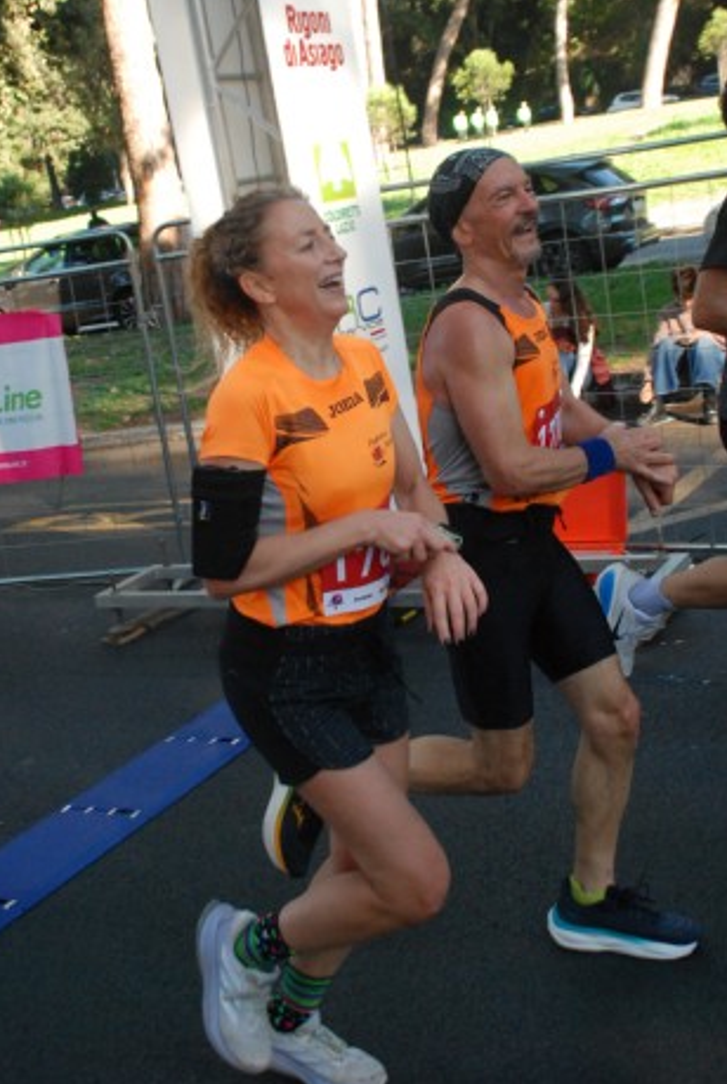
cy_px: 418
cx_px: 393
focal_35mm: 51
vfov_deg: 38.6
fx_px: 1538
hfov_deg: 26.6
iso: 1000
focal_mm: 26
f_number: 4
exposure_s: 1/640
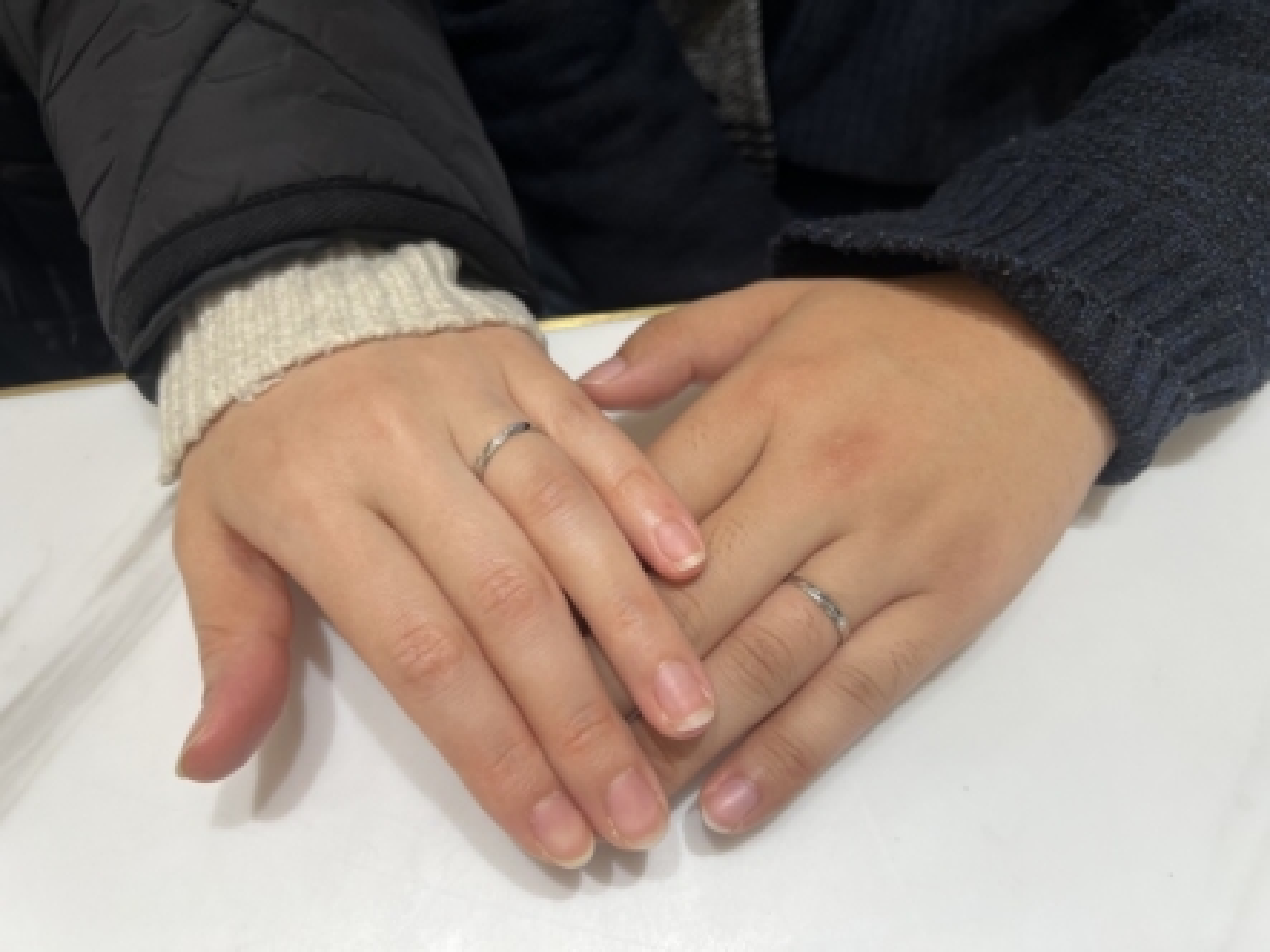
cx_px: 635
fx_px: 954
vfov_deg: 53.0
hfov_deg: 67.3
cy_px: 476
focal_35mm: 26
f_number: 1.5
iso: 32
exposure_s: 1/120
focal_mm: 5.7
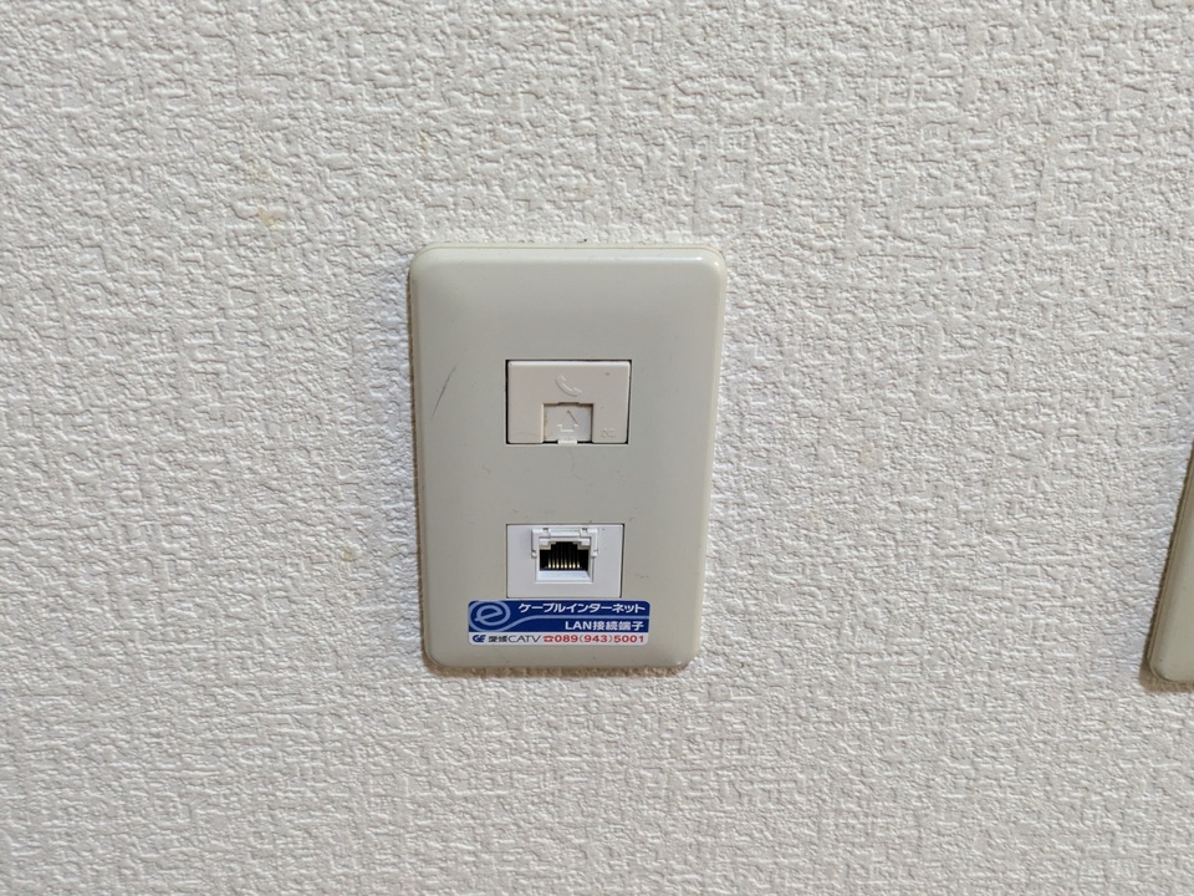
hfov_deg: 37.5
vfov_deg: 28.6
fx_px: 1759
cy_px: 448
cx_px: 597
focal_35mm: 51
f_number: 1.89
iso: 513
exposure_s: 1/60
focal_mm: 5.43
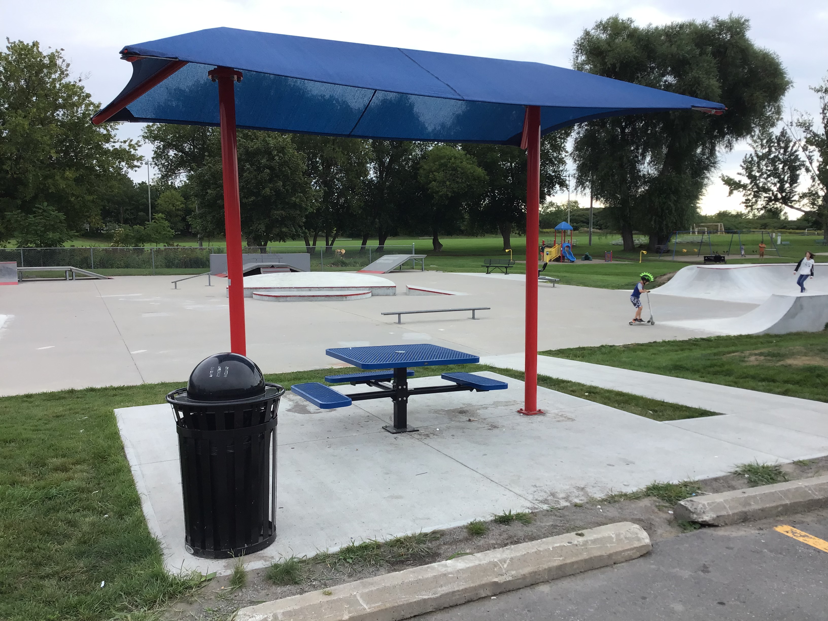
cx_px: 414
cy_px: 310
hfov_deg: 58.4
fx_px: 742
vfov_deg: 45.4
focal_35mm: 31
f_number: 2.4
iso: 25
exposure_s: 1/448
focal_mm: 3.3
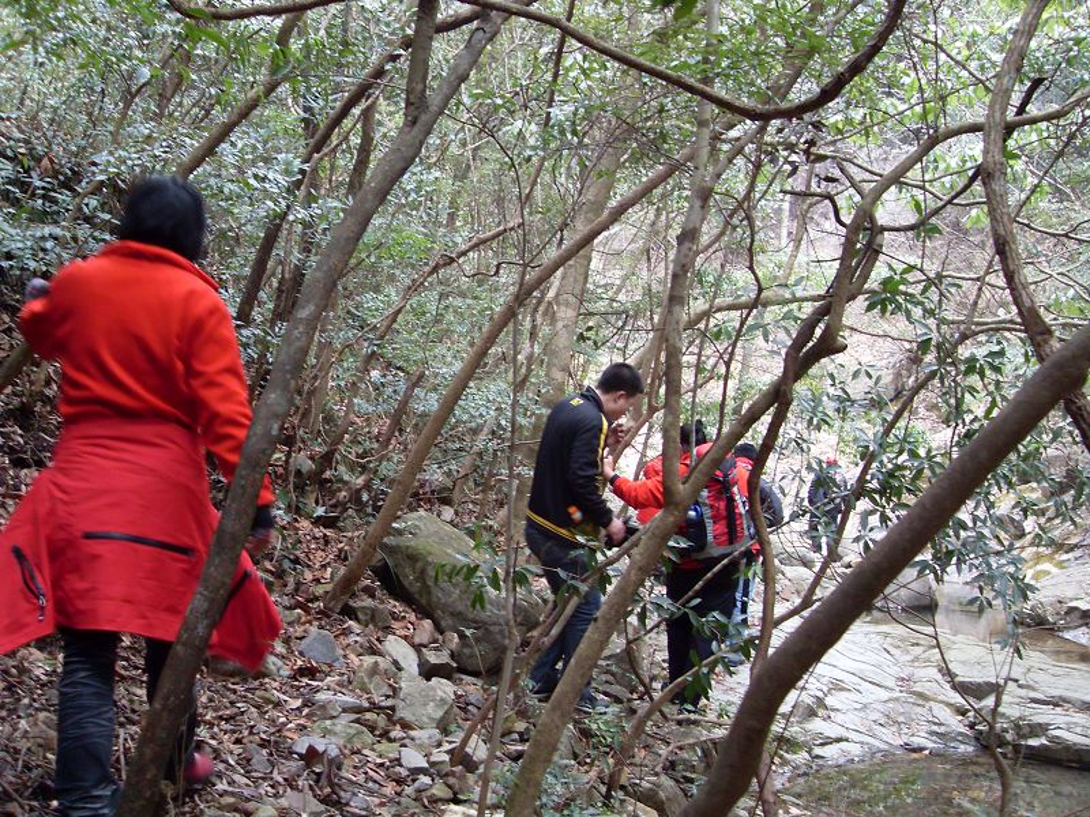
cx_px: 545
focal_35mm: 37
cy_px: 408
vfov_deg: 38.7
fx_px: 1165
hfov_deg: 50.1
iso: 200
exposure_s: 1/45
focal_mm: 6.3
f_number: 2.8
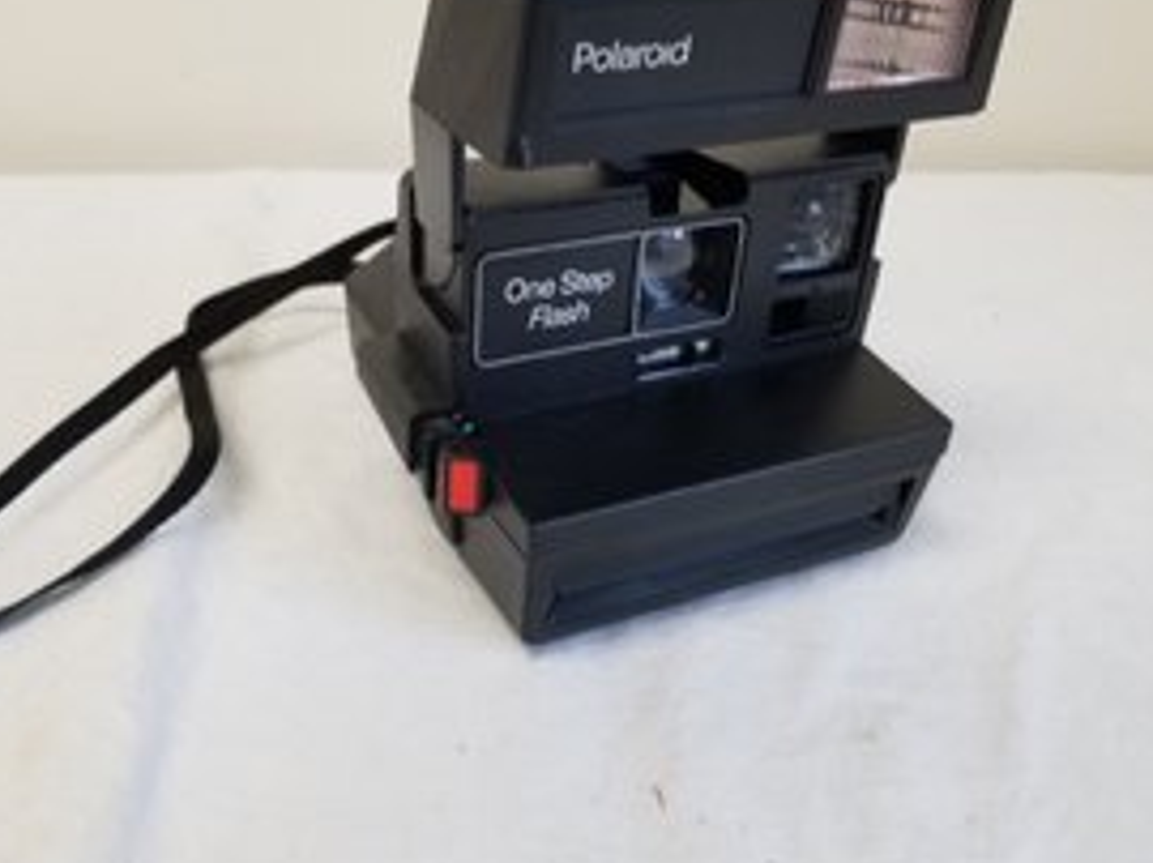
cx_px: 502
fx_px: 1098
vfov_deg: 42.7
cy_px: 348
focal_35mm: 33
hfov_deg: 55.2
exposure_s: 1/60
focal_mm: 4.25
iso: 100
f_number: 1.7
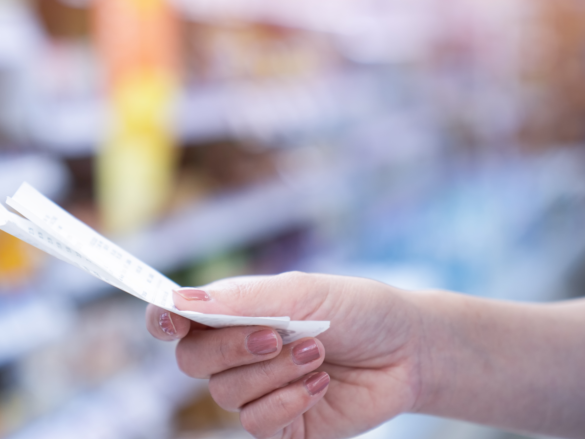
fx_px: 1944
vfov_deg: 12.8
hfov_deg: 17.0
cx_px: 168
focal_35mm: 115
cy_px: 319
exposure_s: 1/200
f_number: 2.8
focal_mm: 70
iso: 200
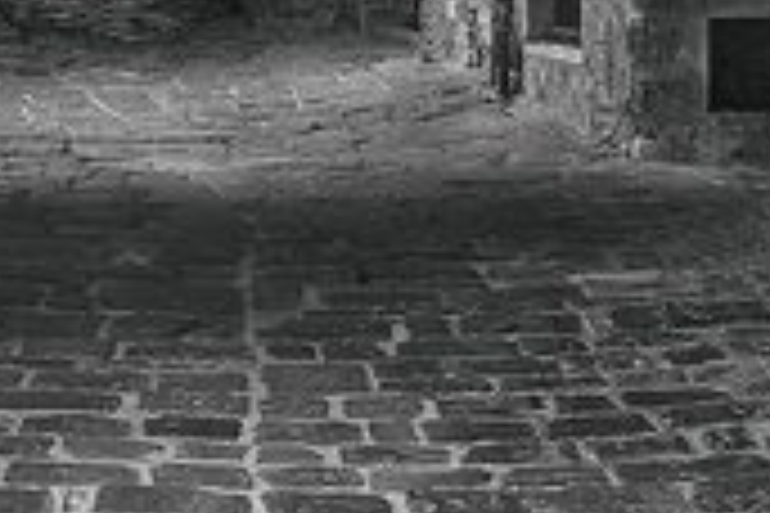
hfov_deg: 17.2
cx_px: 315
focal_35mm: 119
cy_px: -126
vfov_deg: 11.3
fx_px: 2545
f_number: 5.6
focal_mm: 34
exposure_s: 1/125
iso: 640
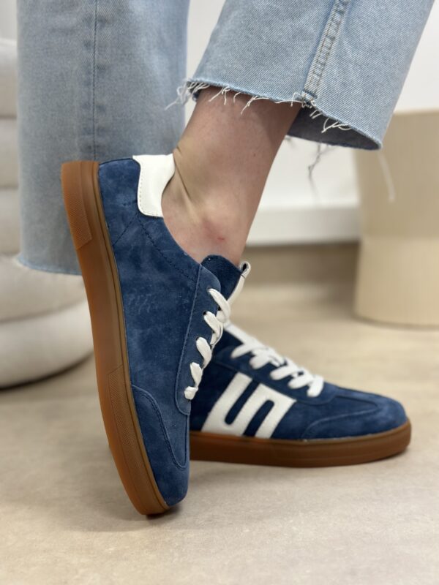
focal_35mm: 48
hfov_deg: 30.3
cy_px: 292
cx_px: 220
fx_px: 812
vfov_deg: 39.7
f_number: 1.78
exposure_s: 1/100
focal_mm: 6.86
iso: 200
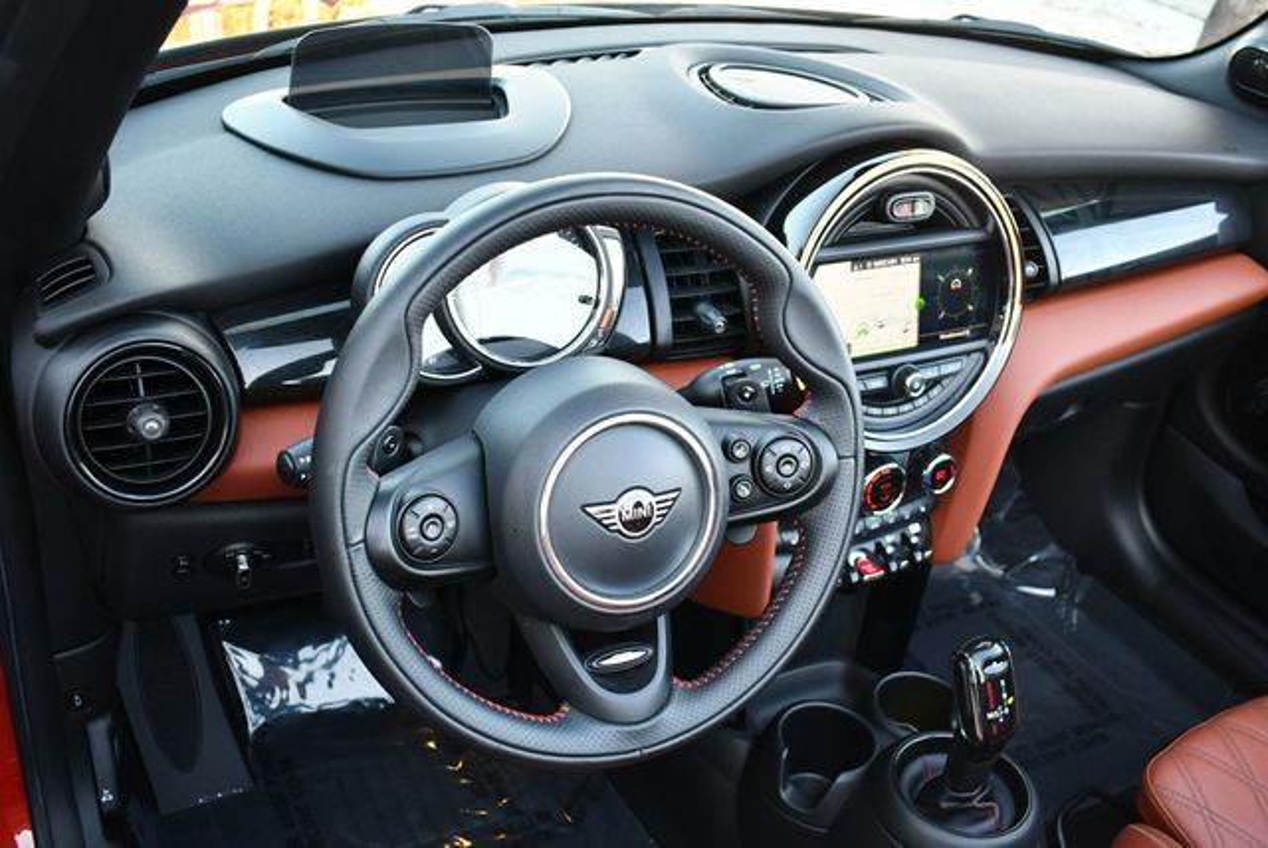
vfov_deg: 36.9
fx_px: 1269
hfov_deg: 53.1
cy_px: 424
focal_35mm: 36
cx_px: 634
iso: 800
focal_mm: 18
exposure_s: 1/250
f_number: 3.5
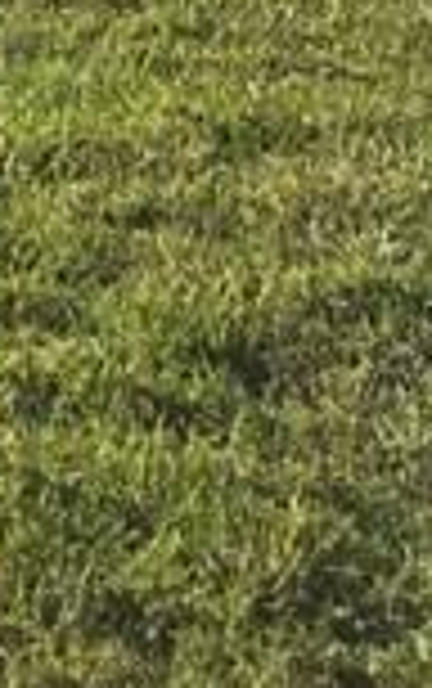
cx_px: -1143
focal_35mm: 206
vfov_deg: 9.2
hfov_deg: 5.7
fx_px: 3870
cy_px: -886
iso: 25
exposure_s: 1/2024
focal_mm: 4.15
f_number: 2.2
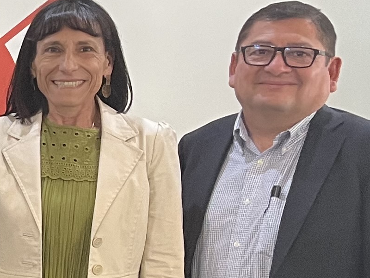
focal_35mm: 131
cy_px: 251
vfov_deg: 11.2
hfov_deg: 12.7
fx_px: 1400
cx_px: -428
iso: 160
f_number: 1.6
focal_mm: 5.1
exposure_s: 1/60
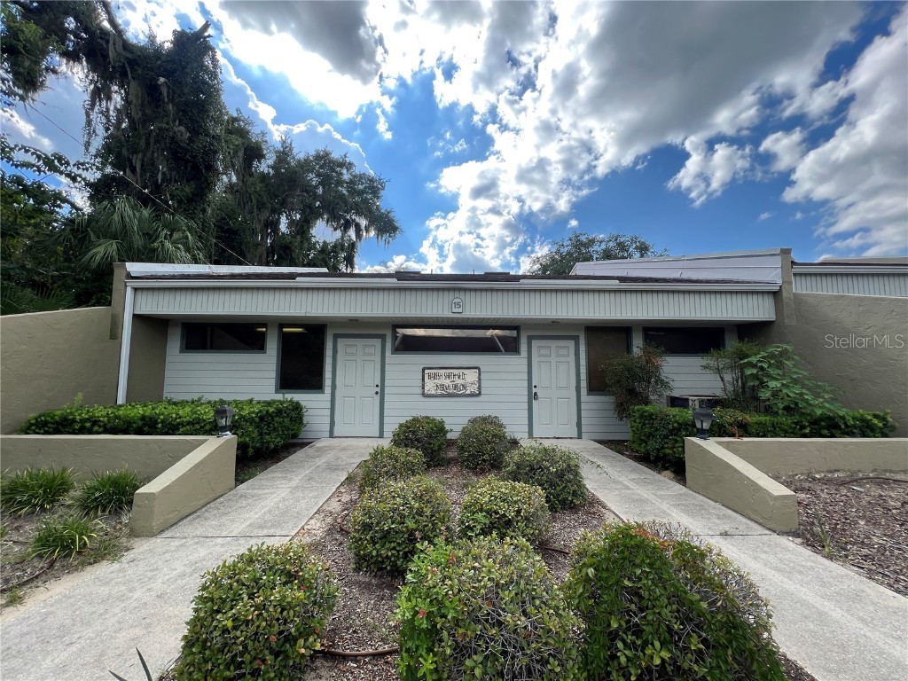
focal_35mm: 13
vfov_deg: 89.9
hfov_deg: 106.2
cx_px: 454
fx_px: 341
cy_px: 340
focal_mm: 1.57
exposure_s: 1/960
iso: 32
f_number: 1.8
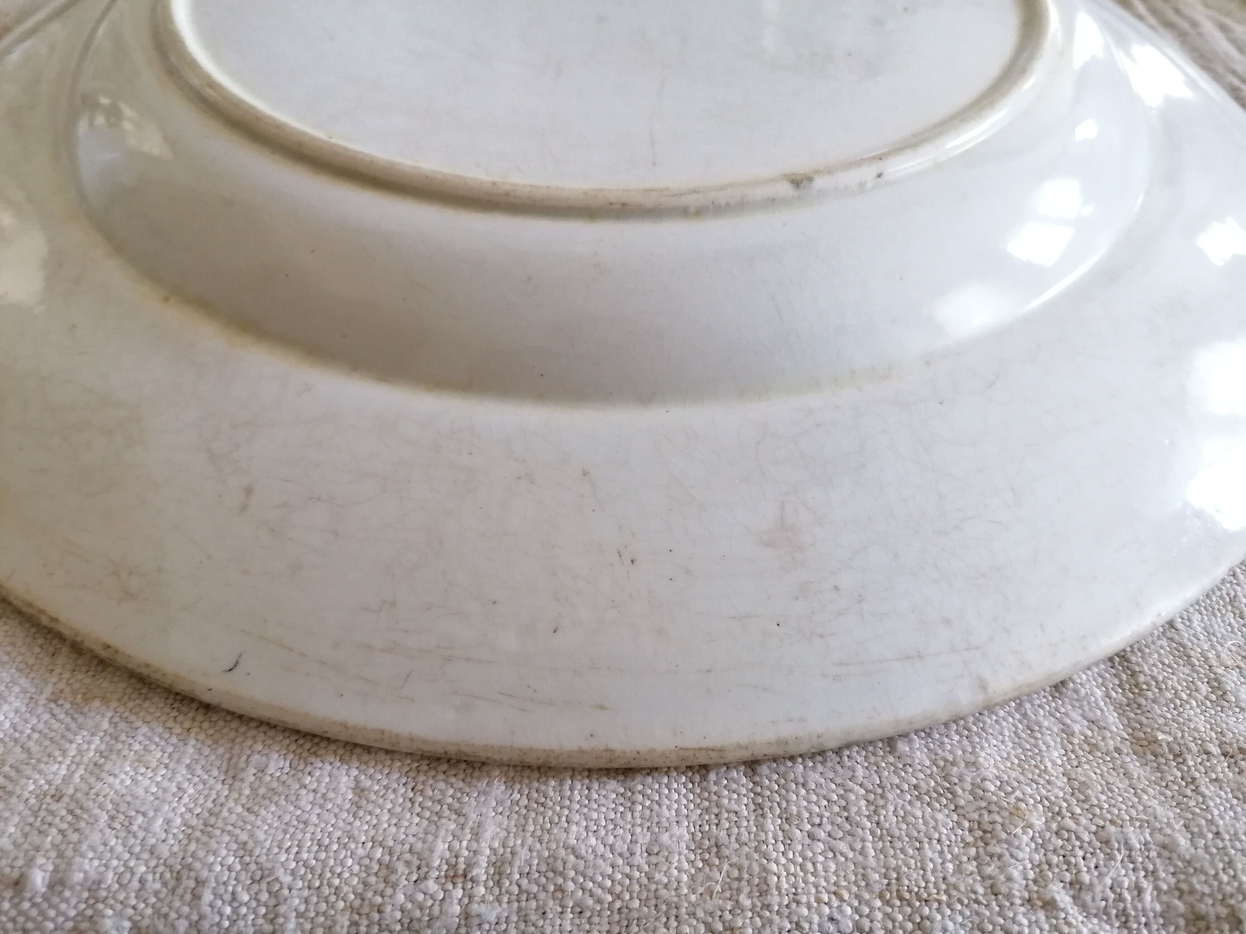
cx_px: 623
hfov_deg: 65.3
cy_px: 467
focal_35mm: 27
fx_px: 972
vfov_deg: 51.4
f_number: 1.8
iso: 400
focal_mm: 4.75
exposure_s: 1/25.7
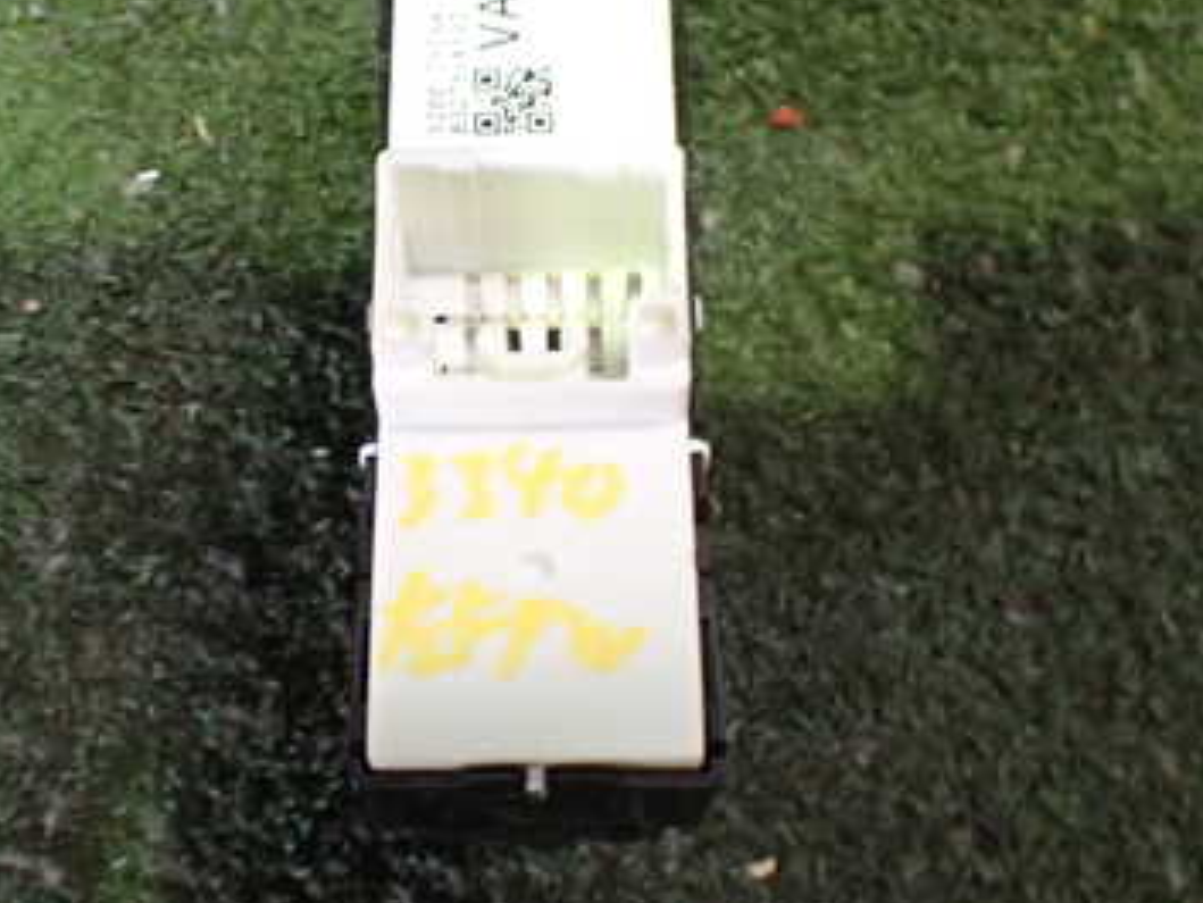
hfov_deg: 37.4
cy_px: 276
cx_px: 494
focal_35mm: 51
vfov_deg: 28.3
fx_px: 1773
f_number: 2.3
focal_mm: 5.4
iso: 800
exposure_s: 1/30
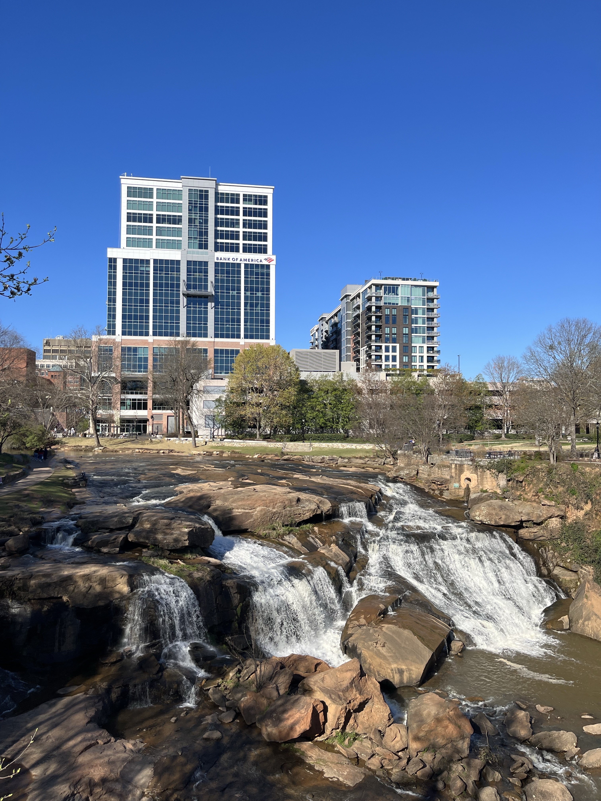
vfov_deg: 67.3
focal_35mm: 26
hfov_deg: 53.1
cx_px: 300
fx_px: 602
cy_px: 400
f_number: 1.6
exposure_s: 1/3521
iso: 50
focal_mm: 5.1
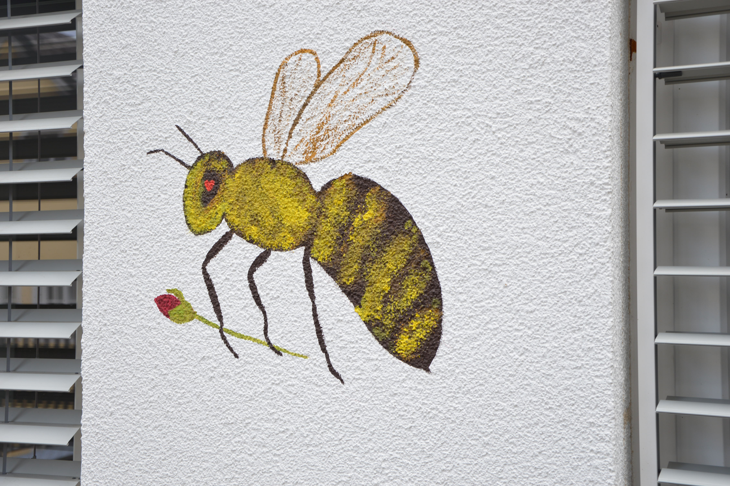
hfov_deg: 38.9
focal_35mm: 51
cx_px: 365
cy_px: 243
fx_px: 1033
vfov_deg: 26.4
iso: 100
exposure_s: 1/100
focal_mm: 34
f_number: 5
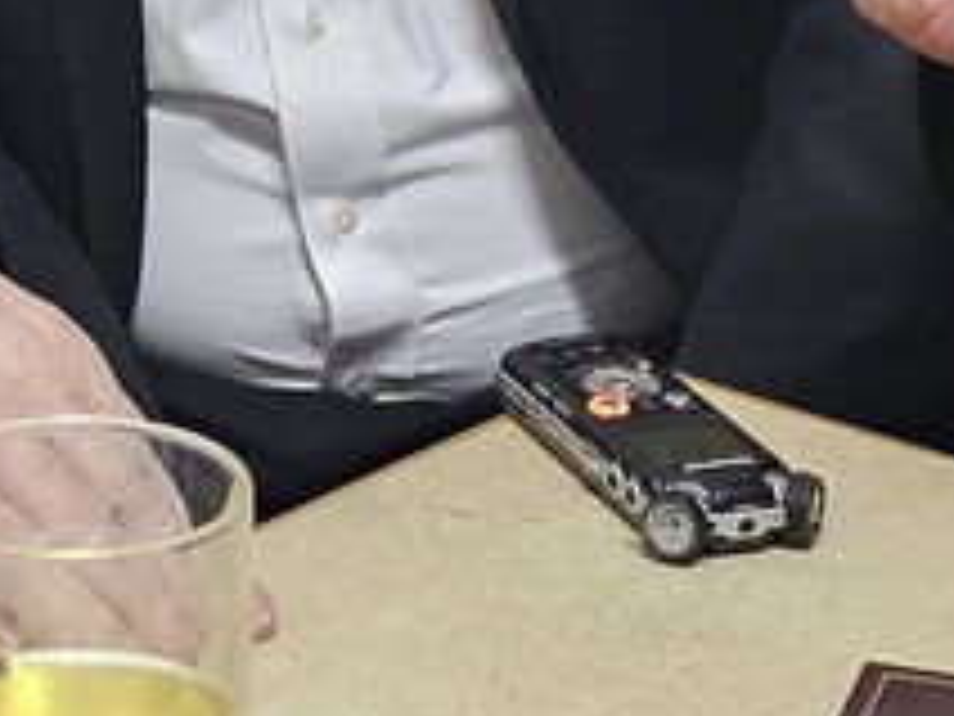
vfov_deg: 9.6
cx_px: 72
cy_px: -140
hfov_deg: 12.9
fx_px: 4189
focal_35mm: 152
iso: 500
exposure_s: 1/50
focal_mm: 6.3
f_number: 1.7
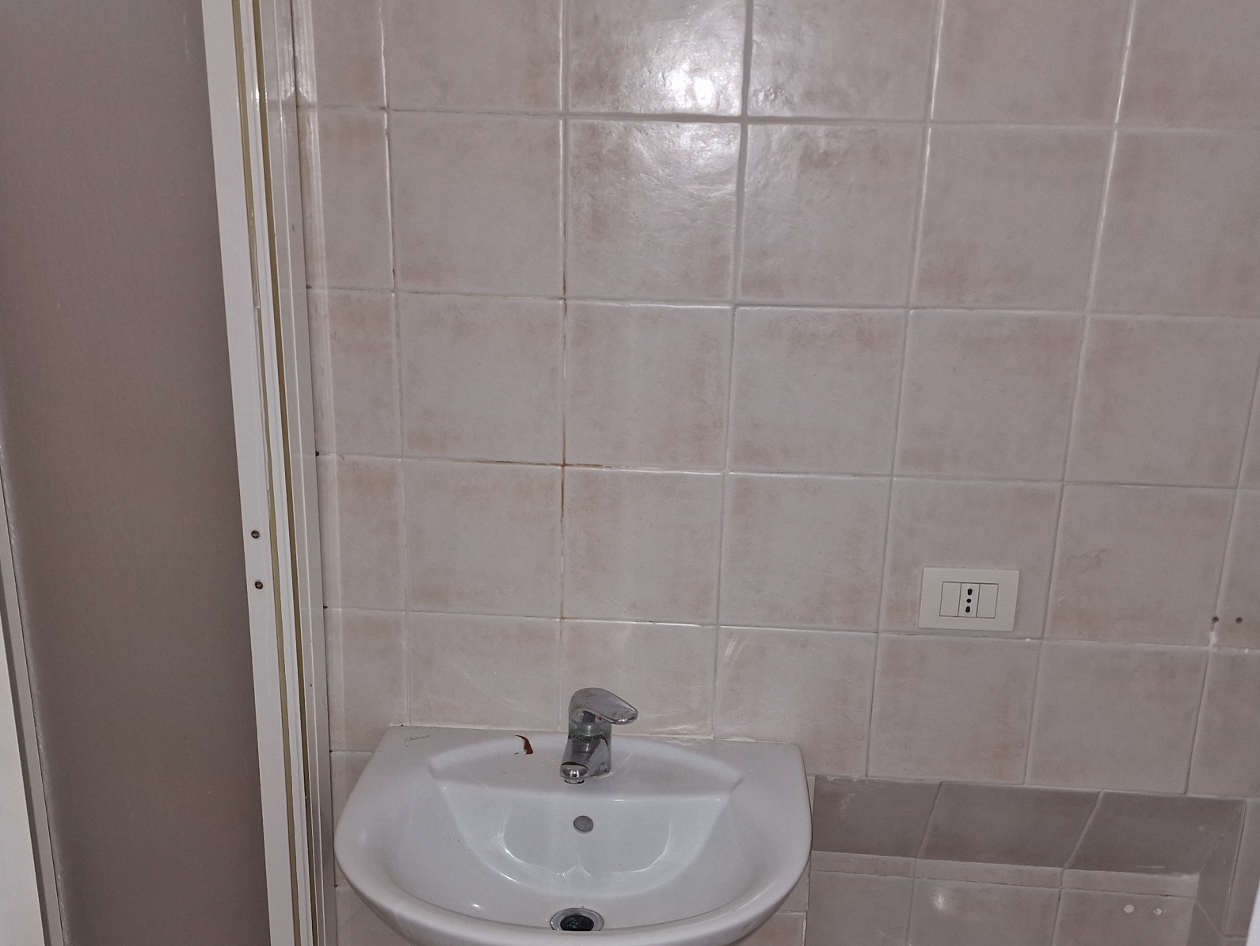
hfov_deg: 50.1
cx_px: 602
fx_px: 1347
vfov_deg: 38.4
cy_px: 593
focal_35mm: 37
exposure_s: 1/50
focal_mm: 6.4
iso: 640
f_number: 1.8
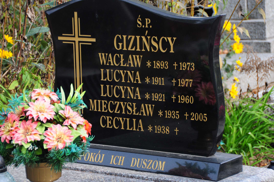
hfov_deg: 14.4
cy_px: 91
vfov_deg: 9.6
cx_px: 137
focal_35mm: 142
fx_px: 1083
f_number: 5.3
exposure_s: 1/320
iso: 250
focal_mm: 95
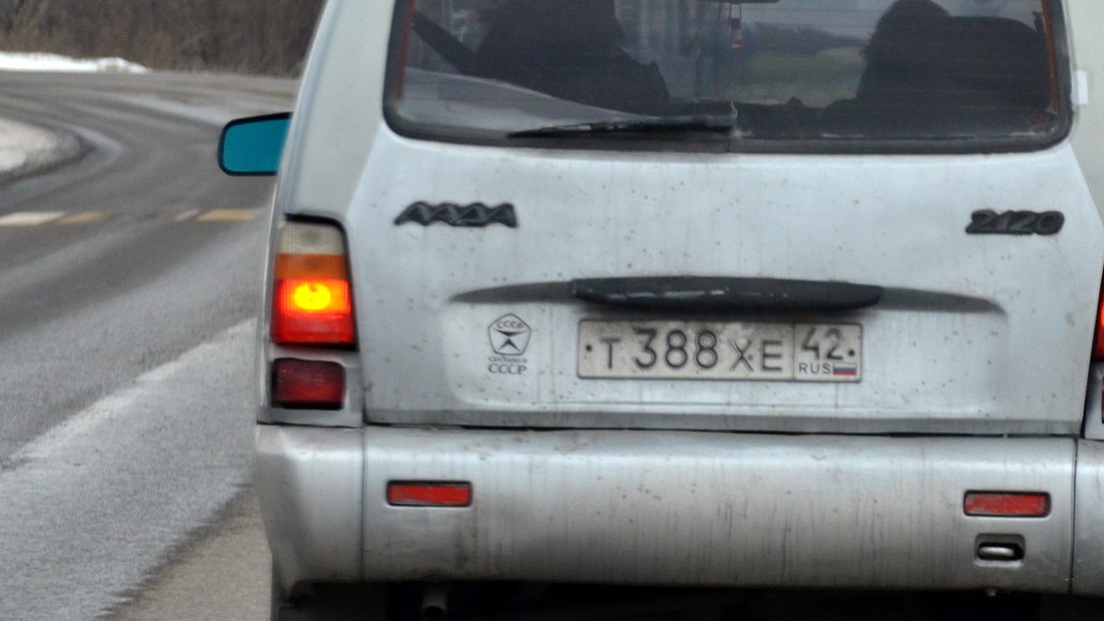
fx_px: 11562
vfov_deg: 3.1
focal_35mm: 395
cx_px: 735
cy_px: 277
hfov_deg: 5.5
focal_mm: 150
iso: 800
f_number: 6.3
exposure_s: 1/1000
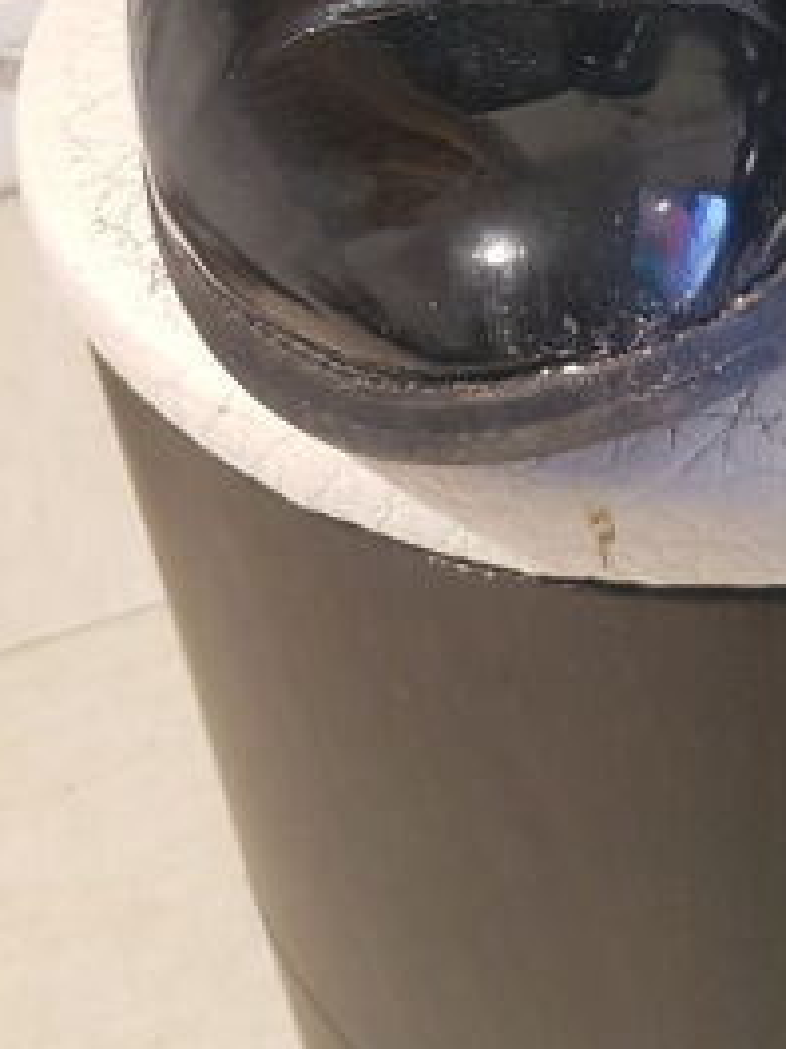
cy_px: -111
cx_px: 822
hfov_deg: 22.2
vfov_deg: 28.0
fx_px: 1907
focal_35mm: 63
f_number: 1.7
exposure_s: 1/25
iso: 250
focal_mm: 4.2
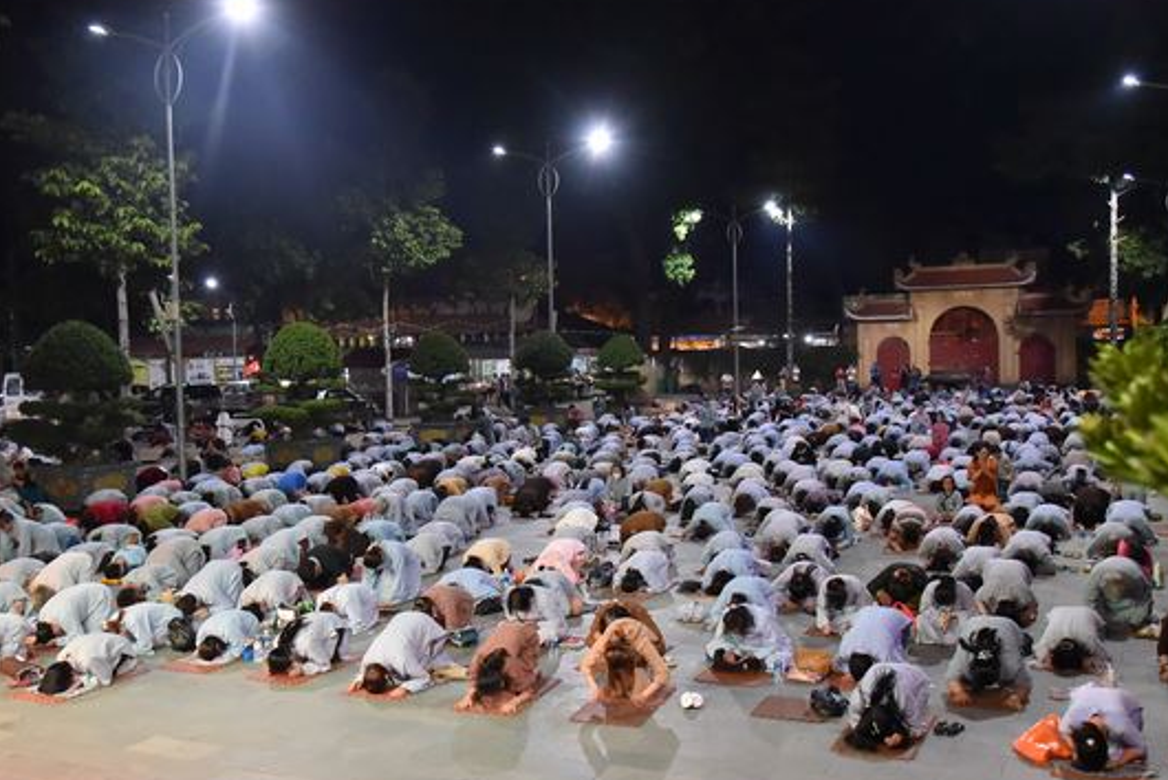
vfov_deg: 35.1
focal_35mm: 38
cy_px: 410
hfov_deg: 50.6
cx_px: 536
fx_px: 1234
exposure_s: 1/160
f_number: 4.5
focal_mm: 31
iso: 5000
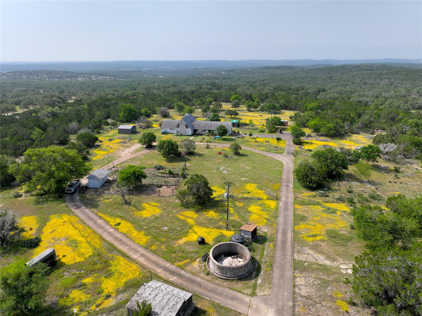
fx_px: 292
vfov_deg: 56.8
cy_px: 158
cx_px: 211
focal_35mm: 24
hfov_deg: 71.6
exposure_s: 1/4000
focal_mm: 12.29
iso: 120
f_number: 2.8
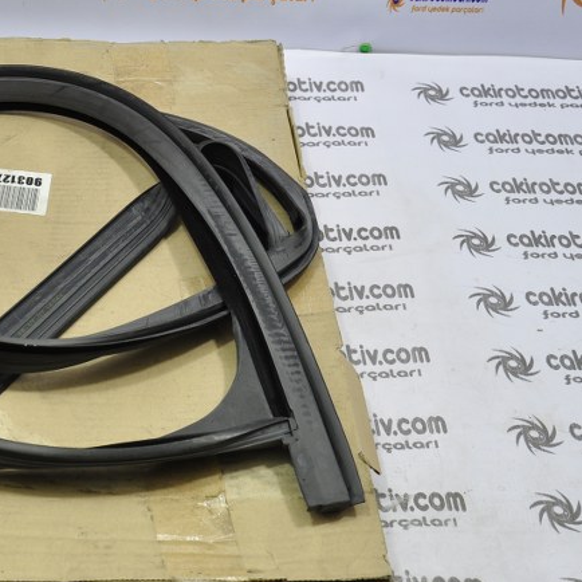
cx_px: 99
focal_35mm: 74
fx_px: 1408
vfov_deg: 23.3
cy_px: 354
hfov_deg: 23.0
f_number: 4.5
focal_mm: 28
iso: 280
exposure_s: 1/40
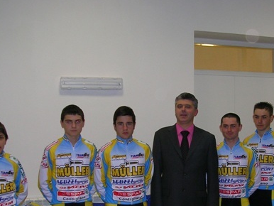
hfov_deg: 30.5
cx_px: 185
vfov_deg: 23.1
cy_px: 156
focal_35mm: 63
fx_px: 499
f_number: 2.8
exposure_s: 1/60.1
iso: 81
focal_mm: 5.8
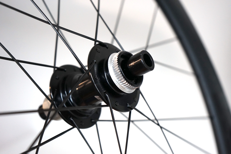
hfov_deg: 41.1
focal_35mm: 48
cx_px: 116
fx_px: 308
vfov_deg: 28.0
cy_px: 77
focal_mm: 48
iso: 1250
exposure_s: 1/60
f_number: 4.5
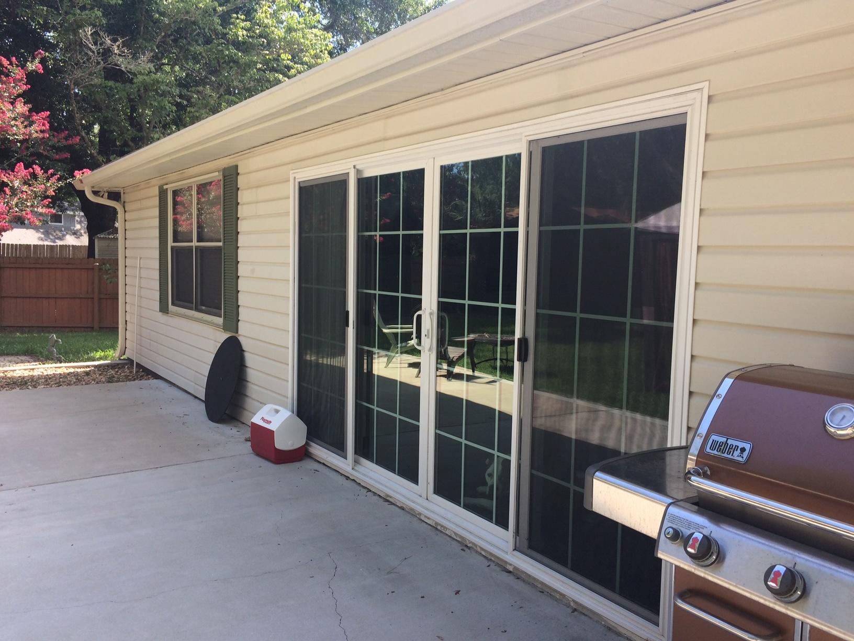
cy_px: 320
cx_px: 427
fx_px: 715
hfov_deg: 61.7
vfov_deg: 48.2
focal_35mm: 29
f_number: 2.2
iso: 32
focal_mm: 4.15
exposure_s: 1/477
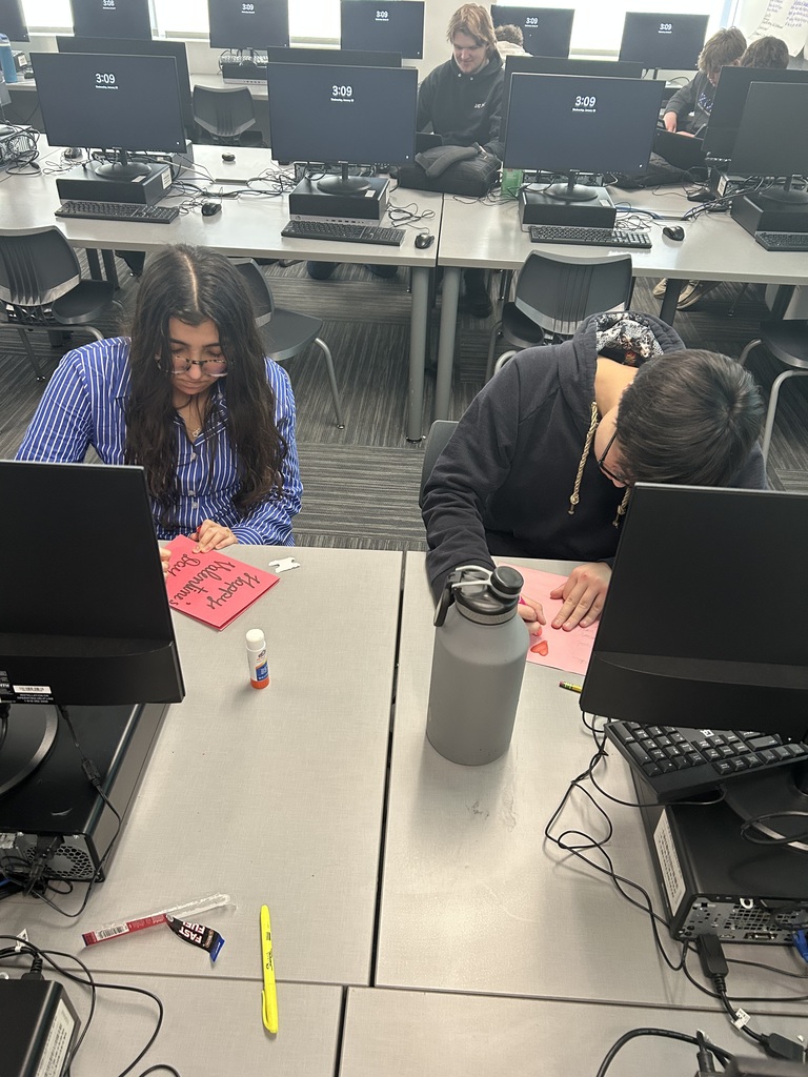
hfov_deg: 53.1
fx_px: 809
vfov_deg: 67.3
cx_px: 404
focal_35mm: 26
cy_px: 538
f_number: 1.5
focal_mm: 5.7
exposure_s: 1/59
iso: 250
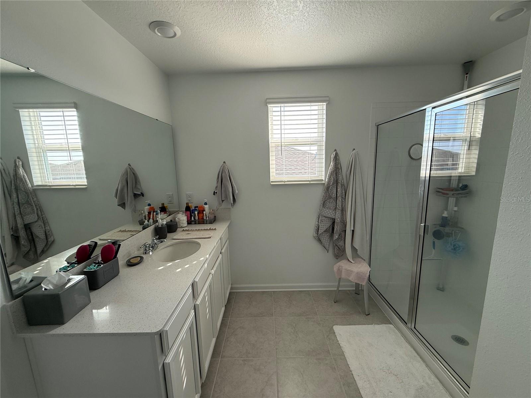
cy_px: 199
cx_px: 266
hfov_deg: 102.1
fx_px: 215
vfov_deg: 85.7
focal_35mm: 14
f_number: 2.2
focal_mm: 2.22
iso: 100
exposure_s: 1/99
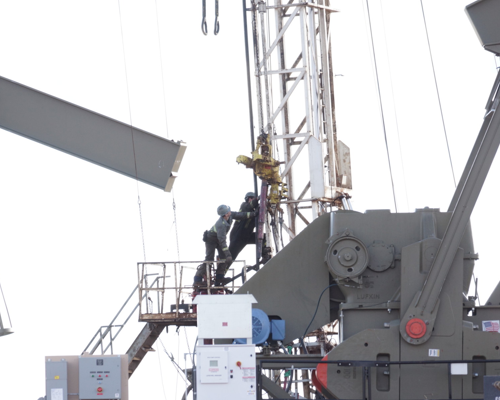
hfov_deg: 3.8
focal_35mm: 508
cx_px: 216
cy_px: 200
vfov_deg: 3.0
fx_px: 7518
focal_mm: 300
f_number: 7.1
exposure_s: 1/320
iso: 400
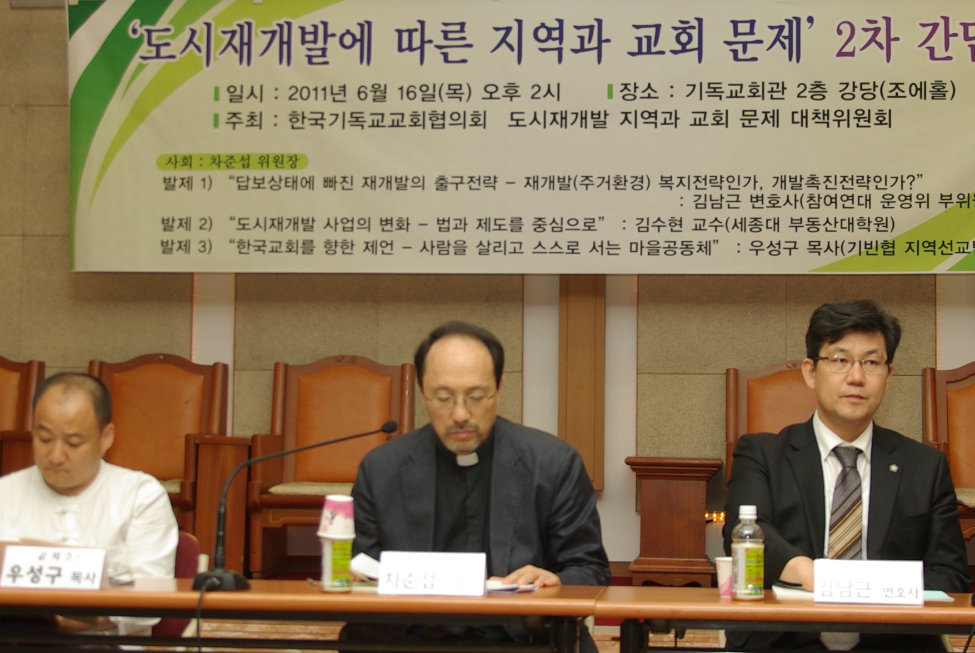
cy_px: 240
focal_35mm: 76
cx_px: 516
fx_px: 2064
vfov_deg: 17.9
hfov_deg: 26.6
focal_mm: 23
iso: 200
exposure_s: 1/100
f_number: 4.5
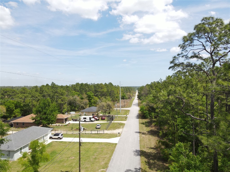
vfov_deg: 56.8
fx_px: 159
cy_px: 86
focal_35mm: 24
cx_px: 115
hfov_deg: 71.6
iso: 100
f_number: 2.8
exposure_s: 1/500
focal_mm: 4.5
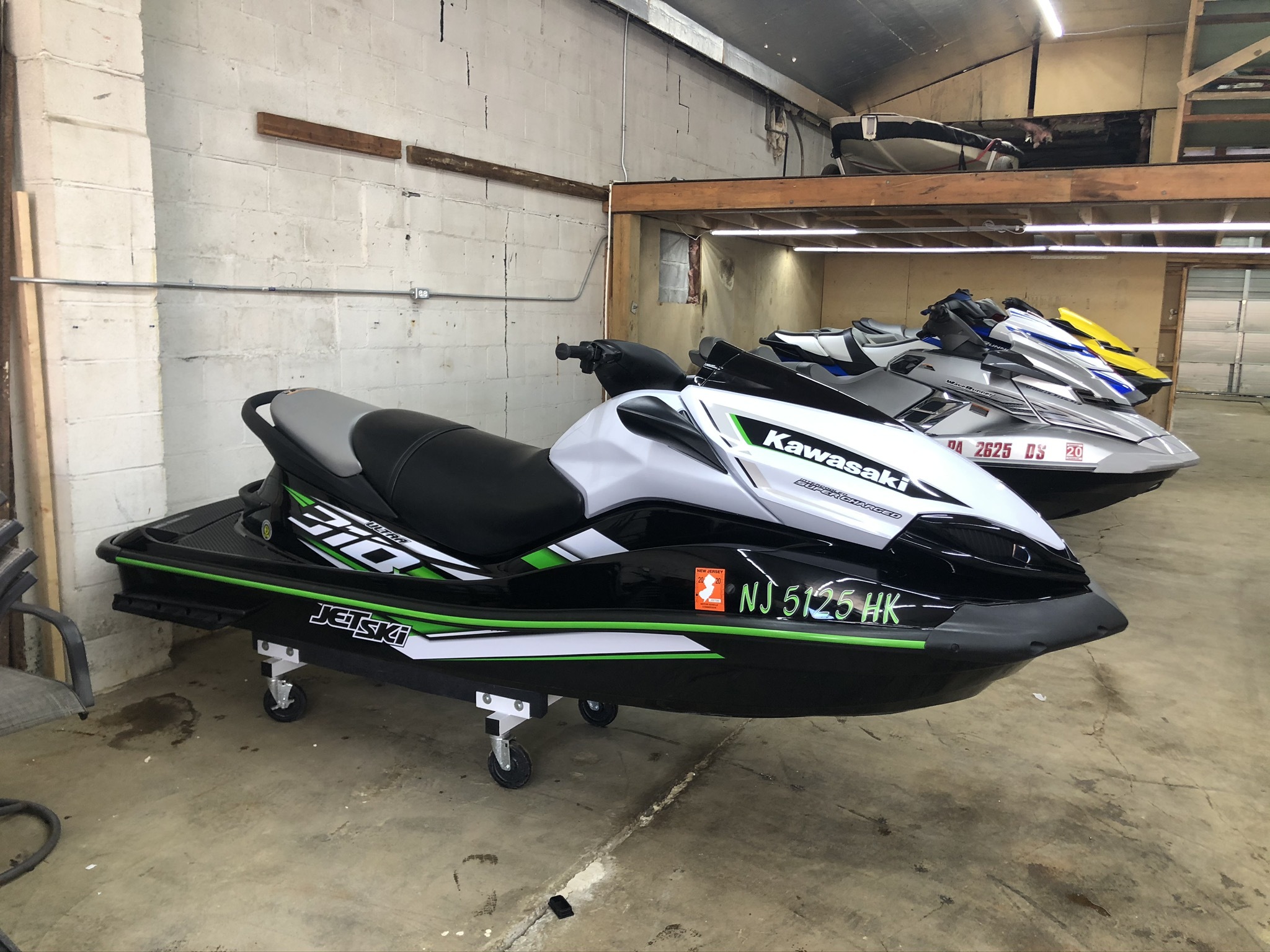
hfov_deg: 63.4
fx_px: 1027
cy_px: 476
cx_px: 635
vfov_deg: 49.7
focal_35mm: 28
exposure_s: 1/30
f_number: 1.8
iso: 25
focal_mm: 4
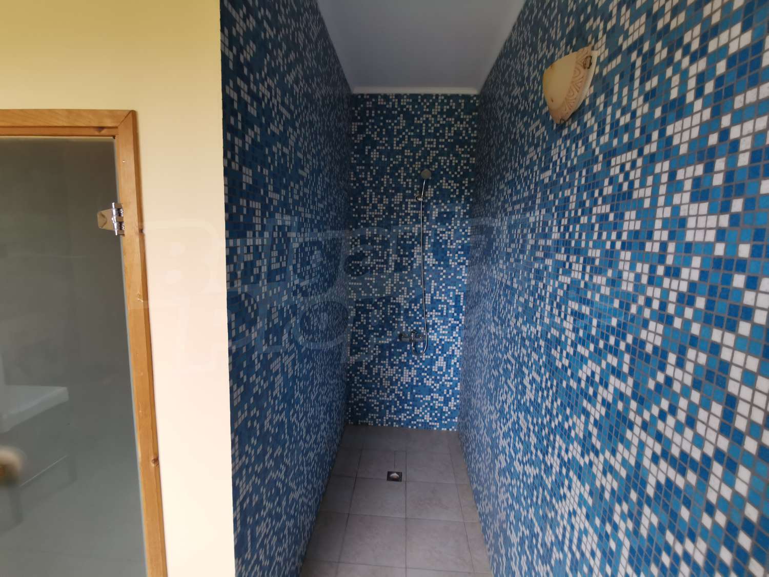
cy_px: 288
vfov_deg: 74.7
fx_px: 378
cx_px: 384
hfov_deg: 91.0
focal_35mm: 17
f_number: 2.2
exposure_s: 1/50
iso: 160
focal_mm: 2.23
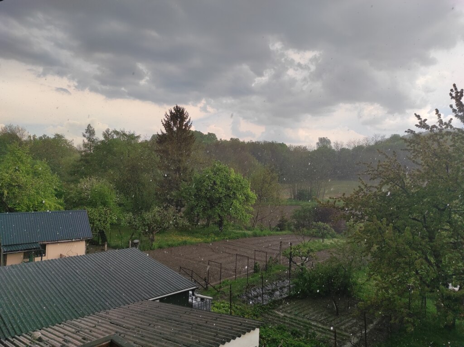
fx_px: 335
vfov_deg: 54.8
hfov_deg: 69.4
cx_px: 232
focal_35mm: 25
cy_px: 174
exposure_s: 1/1016
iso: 100
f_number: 1.89
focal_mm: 5.43
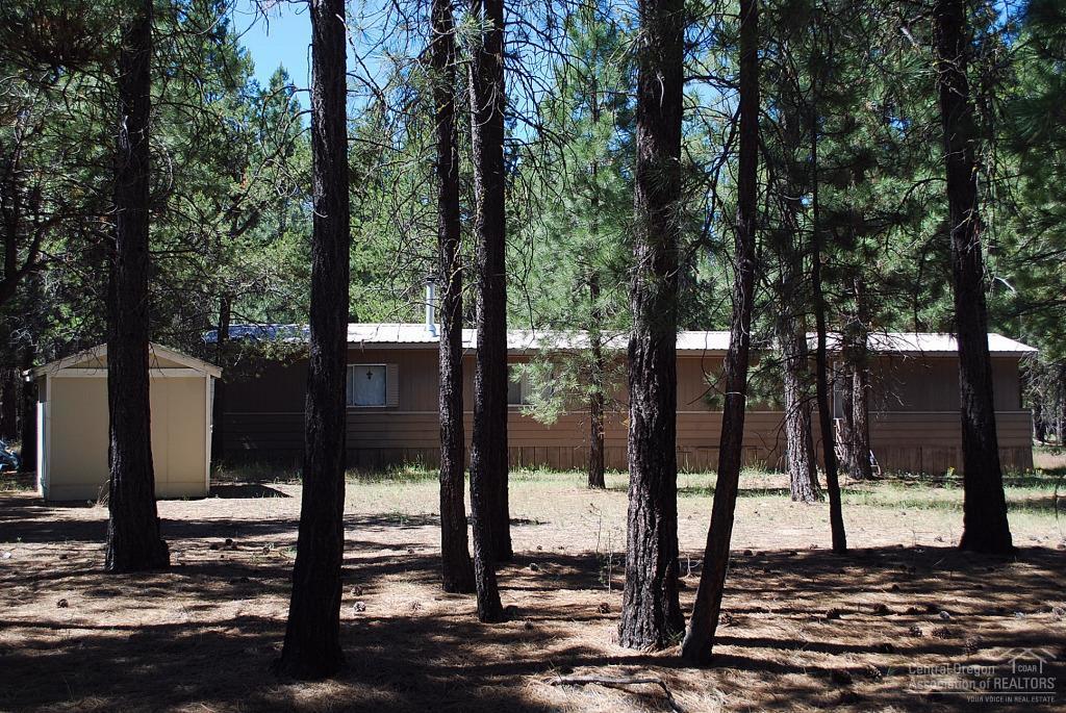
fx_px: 1245
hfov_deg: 46.4
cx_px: 533
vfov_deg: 32.0
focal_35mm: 42
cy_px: 356
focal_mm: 28
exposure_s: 1/125
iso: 100
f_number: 5.6
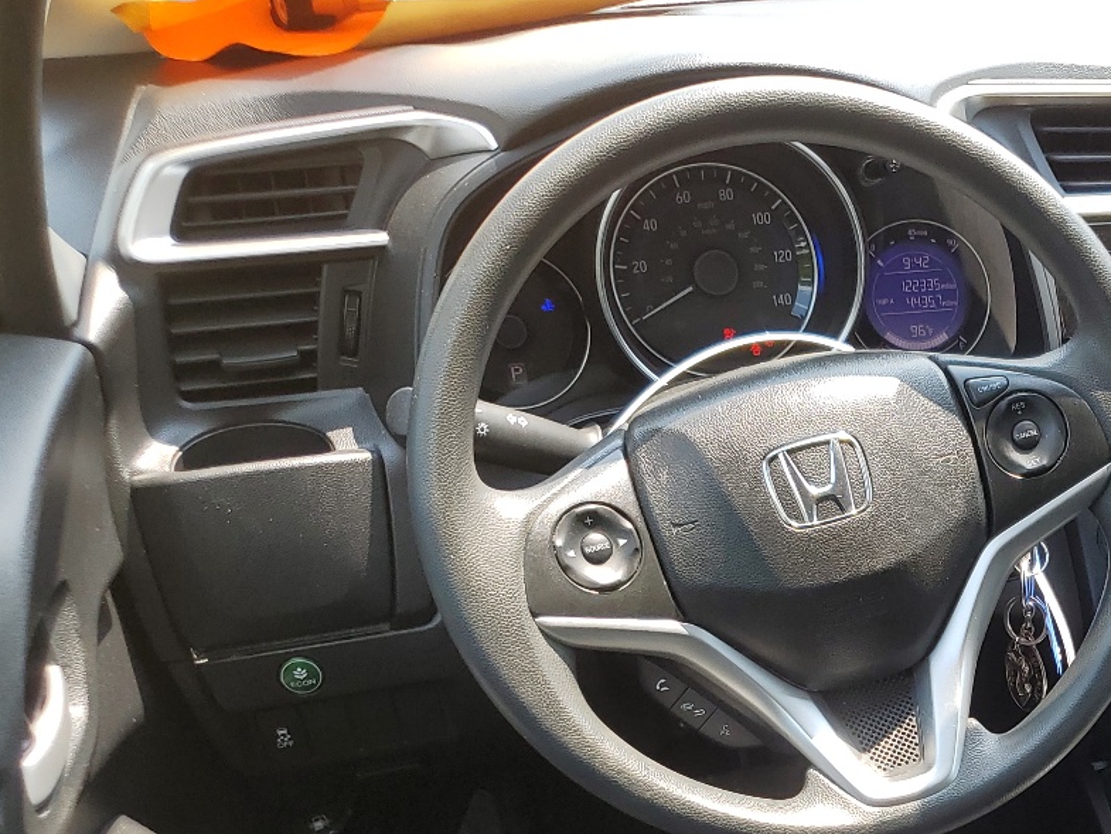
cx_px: 1083
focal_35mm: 53
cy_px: 823
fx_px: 1701
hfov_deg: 33.4
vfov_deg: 26.2
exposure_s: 1/323
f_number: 1.5
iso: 50
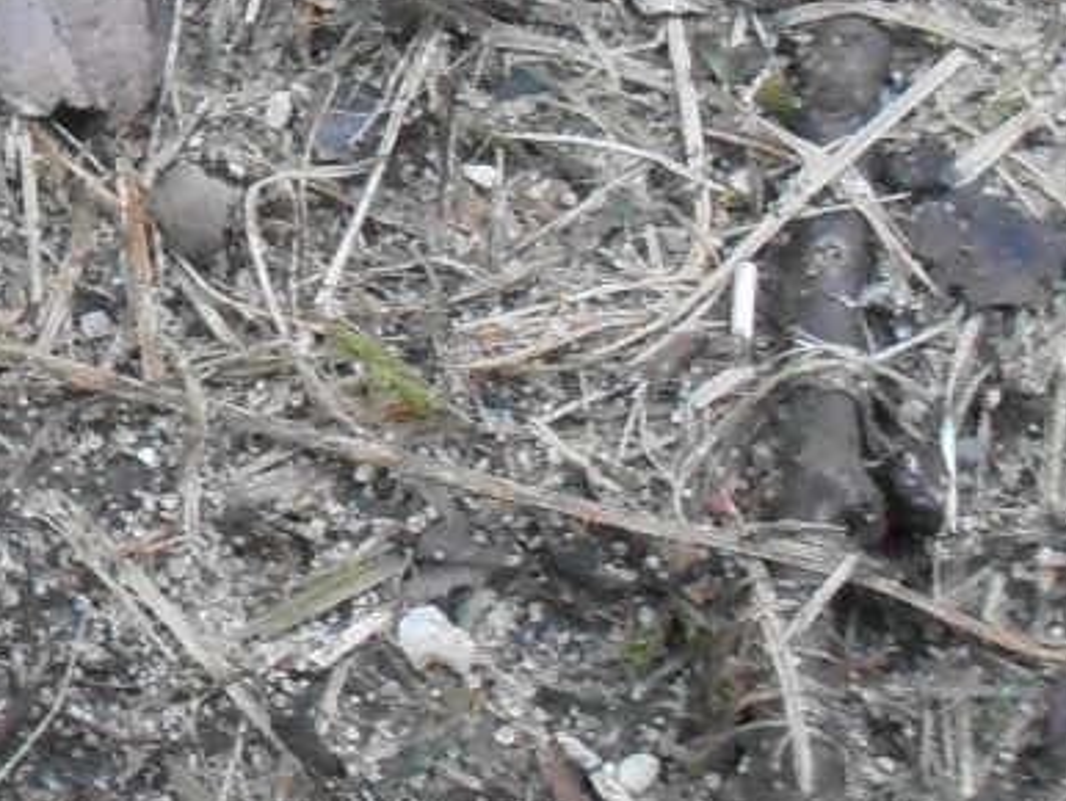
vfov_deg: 10.7
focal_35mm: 138
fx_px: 4252
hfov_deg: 13.3
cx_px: -635
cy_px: 146
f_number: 3.9
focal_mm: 6.61
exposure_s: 1/100
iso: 800
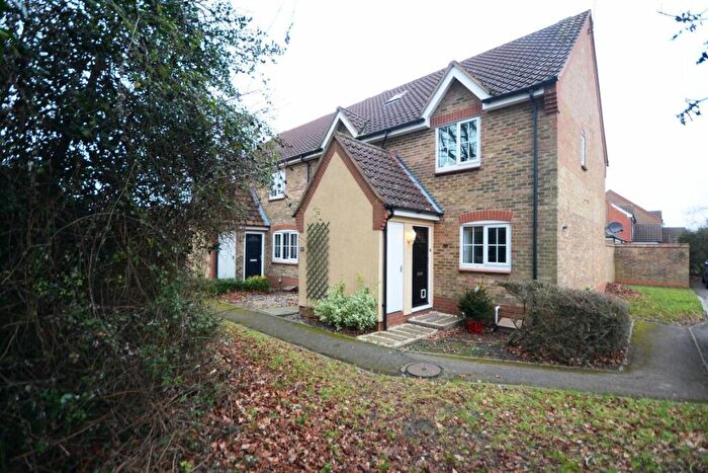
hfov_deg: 95.0
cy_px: 236
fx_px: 325
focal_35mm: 16
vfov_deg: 72.1
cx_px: 354
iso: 100
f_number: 4.2
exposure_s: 1/13
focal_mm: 11
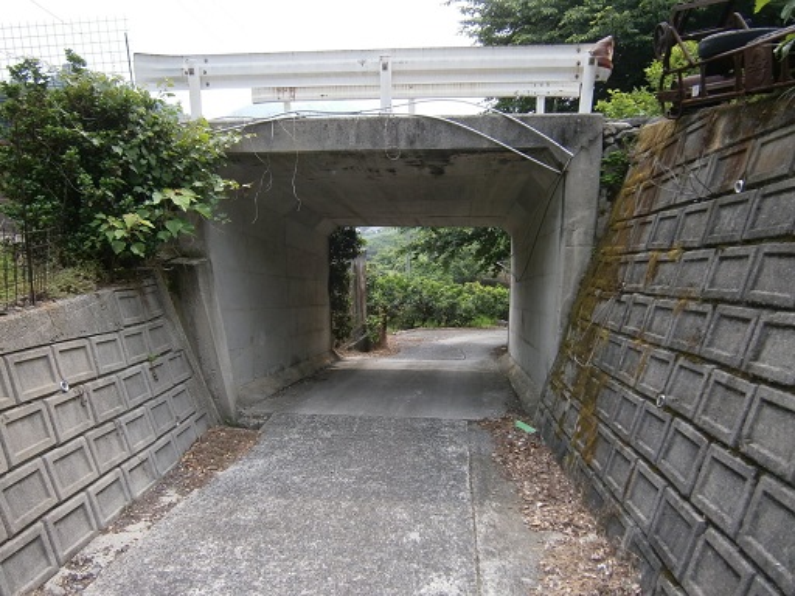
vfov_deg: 53.1
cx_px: 398
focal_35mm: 26
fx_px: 597
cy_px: 298
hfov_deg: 67.3
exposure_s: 1/320
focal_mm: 4.7
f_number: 2.8
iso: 80
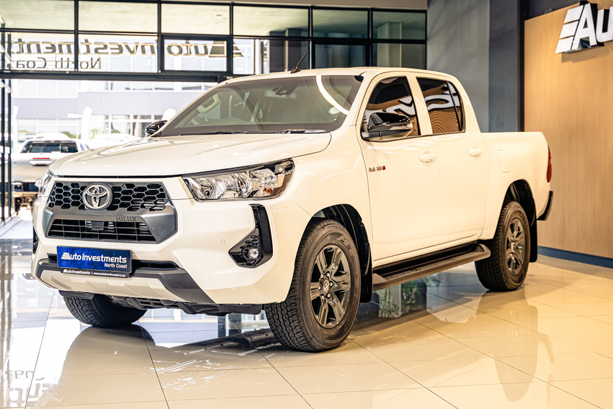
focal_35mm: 55
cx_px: 286
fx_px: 936
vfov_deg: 24.6
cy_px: 191
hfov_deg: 36.2
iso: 400
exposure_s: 1/125
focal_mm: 50
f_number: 4
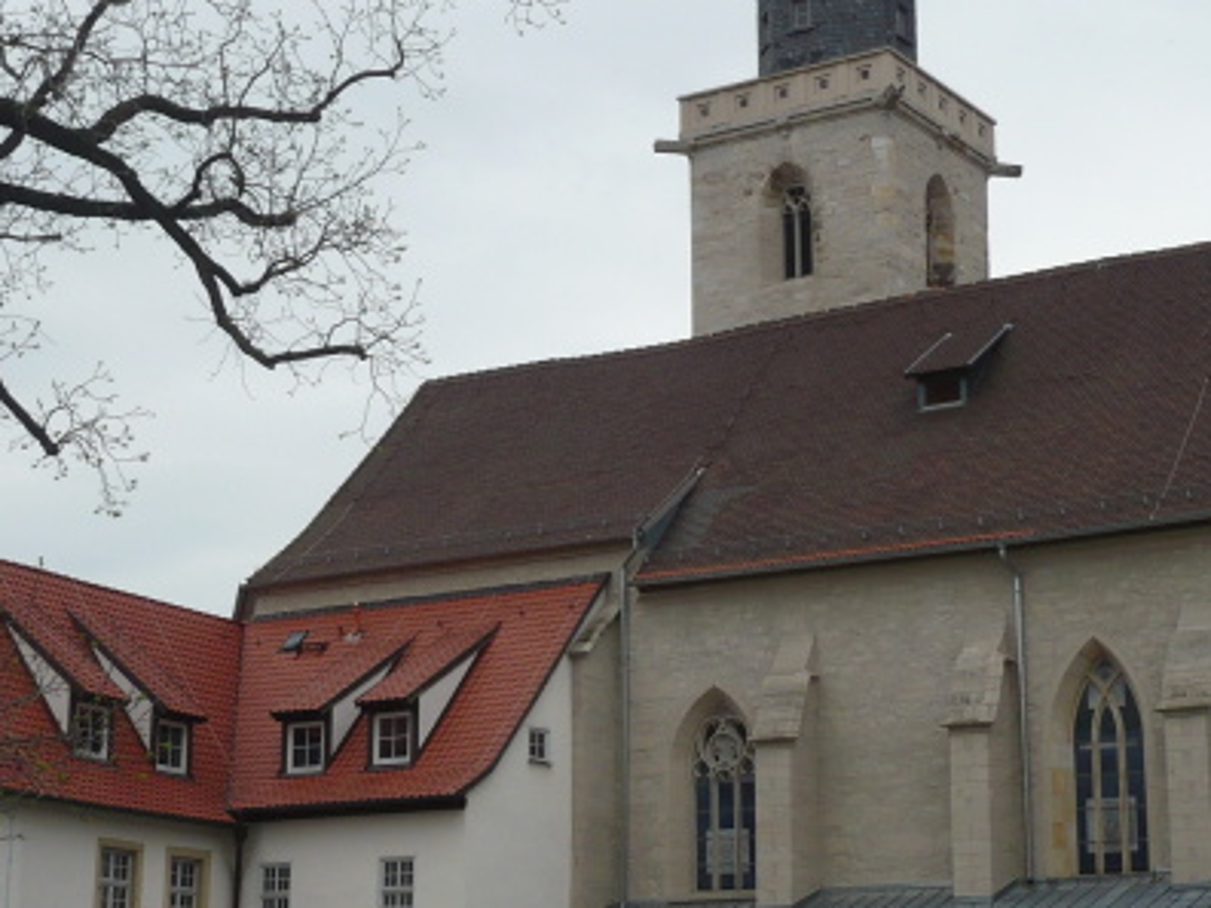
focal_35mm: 77
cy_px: 344
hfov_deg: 25.3
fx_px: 2694
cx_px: 544
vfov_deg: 19.1
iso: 100
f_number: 9
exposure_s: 1/160
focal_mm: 7.5
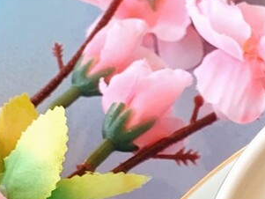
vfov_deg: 7.1
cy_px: 206
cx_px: 478
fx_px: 1585
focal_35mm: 207
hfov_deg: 9.1
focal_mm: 6
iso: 40
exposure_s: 1/122
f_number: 2.4
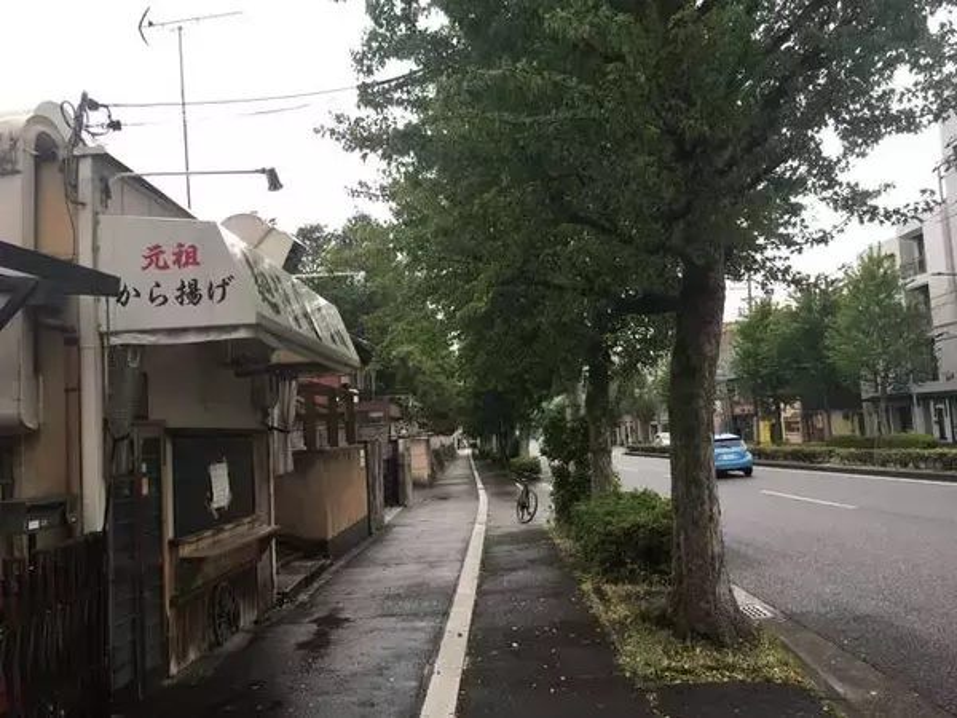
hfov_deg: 61.7
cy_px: 359
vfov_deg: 48.2
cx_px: 478
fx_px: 802
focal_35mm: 29
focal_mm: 4.15
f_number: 2.2
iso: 40
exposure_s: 1/120
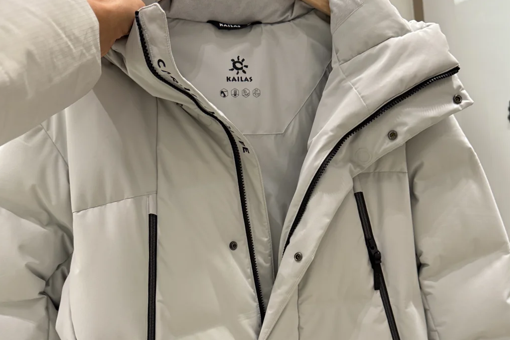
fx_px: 496
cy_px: 269
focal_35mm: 35
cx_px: 263
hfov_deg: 54.4
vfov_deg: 36.7
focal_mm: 6.76
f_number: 1.78
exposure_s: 1/50
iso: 125
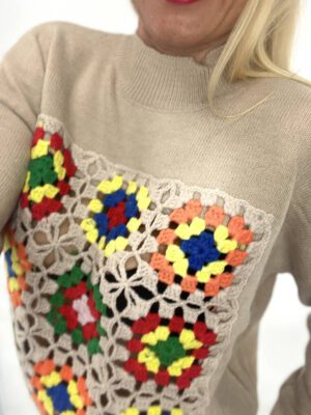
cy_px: 208
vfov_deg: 60.0
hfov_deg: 46.8
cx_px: 156
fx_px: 359
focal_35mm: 30
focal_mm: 2.71
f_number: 2.2
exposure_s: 1/100
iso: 32
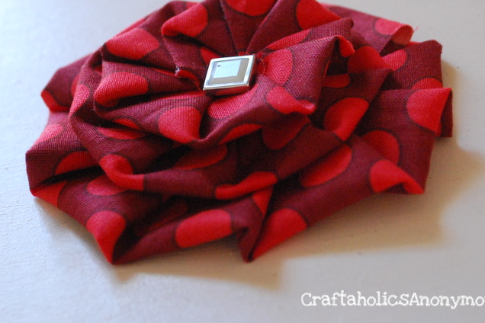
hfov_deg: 29.7
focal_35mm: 68
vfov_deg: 20.0
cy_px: 121
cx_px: 250
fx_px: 916
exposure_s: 1/30
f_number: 5.3
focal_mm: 36
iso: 1400
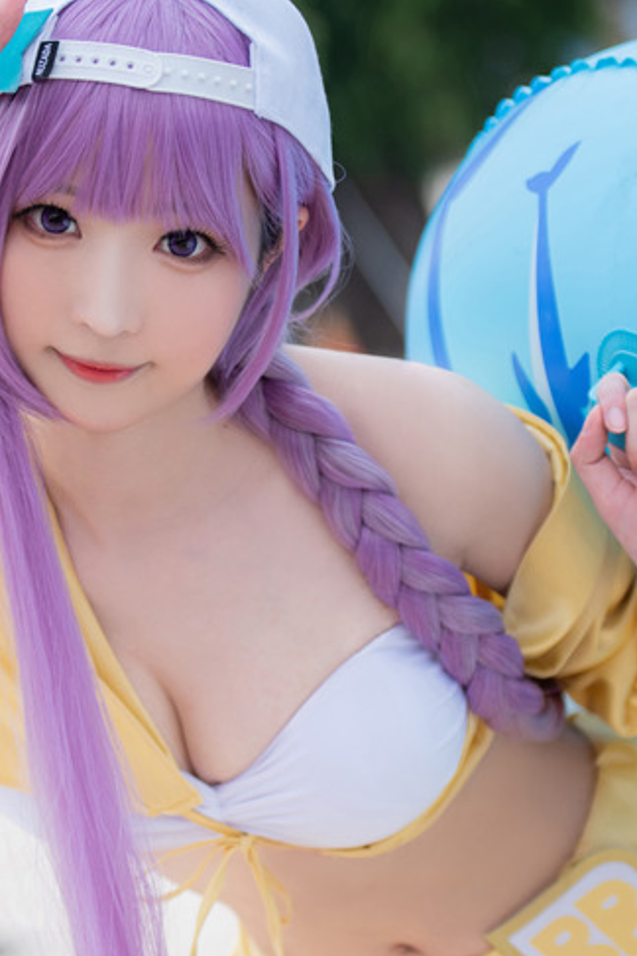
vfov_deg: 11.9
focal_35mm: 173
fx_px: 4591
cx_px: 110
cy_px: 612
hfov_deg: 7.9
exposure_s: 1/250
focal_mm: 70
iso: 100
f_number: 2.8
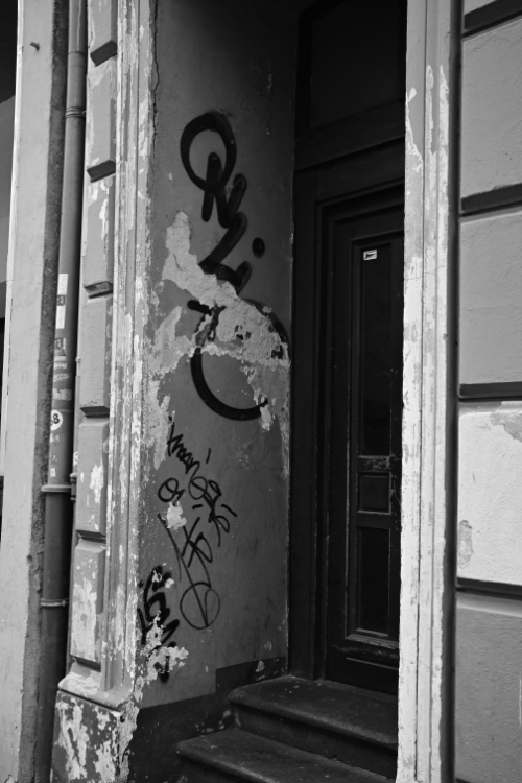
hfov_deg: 33.4
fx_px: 870
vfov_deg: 48.5
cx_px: 261
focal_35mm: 40
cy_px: 392
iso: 2200
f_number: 8
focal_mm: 40
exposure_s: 1/160
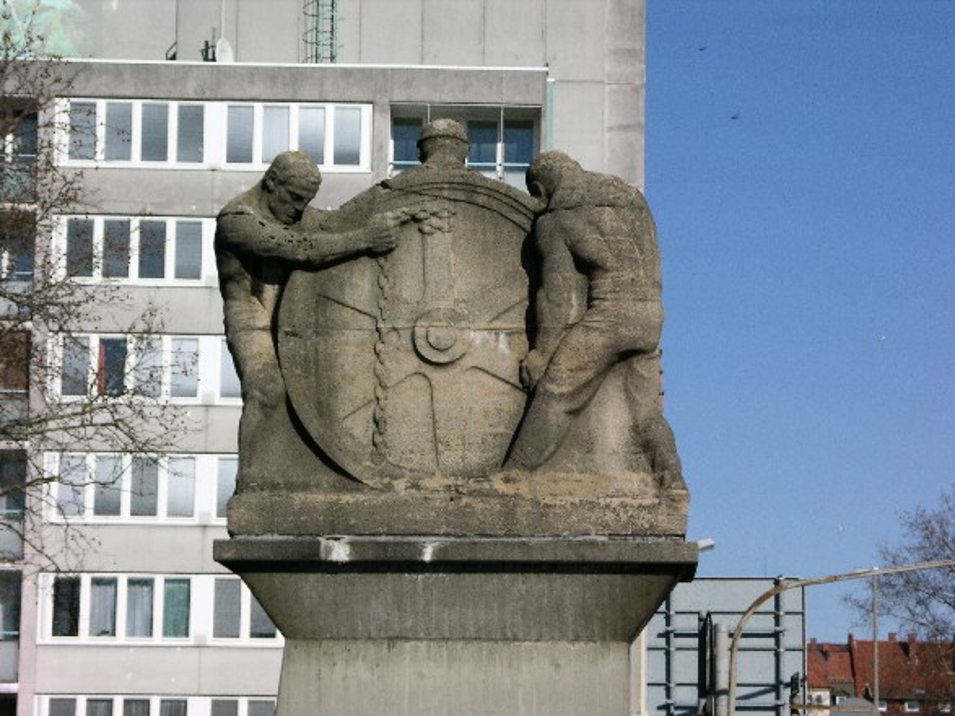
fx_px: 3862
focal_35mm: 140
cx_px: 478
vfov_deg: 10.6
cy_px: 358
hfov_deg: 14.1
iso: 50
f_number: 7.7
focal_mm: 34.7
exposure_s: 1/257
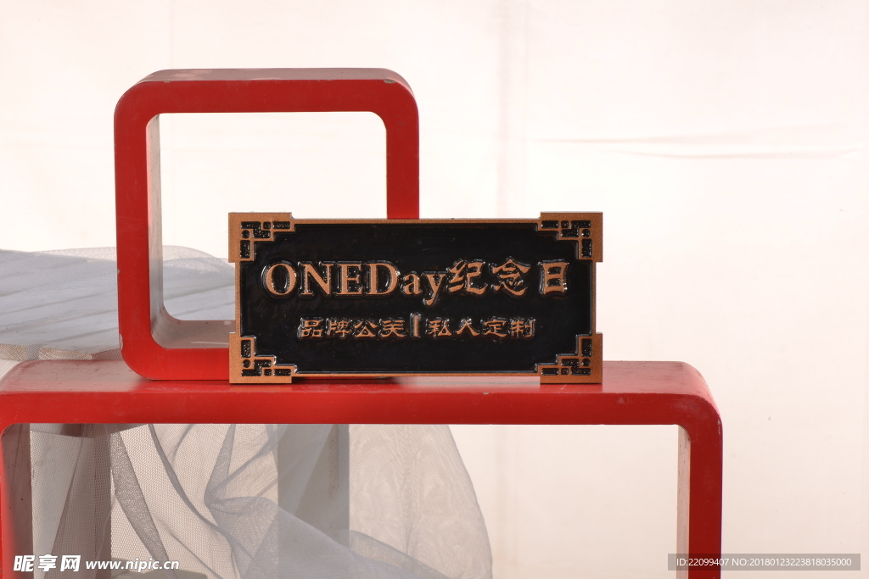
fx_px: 2535
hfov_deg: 19.5
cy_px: 290
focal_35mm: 105
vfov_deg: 13.0
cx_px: 434
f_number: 18
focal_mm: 105
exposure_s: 1/100
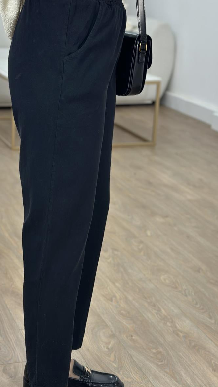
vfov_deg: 29.7
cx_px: 71
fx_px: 729
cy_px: 215
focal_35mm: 71
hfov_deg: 17.0
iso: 100
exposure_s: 1/100
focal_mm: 6.86
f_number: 1.78
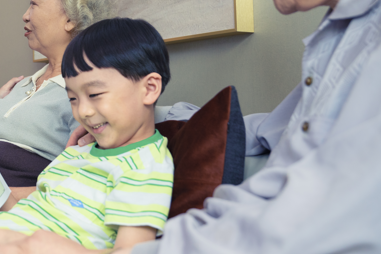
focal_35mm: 66
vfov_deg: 20.4
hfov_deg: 29.1
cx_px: 26
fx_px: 699
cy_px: 57
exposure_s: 1/125
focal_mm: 35
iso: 1250
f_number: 4
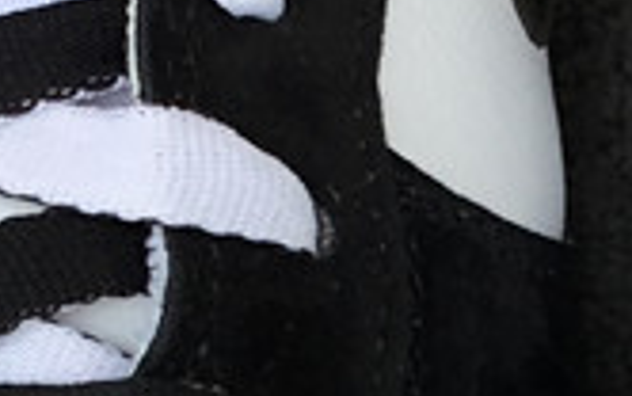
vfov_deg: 7.2
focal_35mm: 178
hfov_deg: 11.7
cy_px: 645
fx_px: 3068
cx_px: 556
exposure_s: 1/182
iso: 25
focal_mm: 3.3
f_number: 2.4
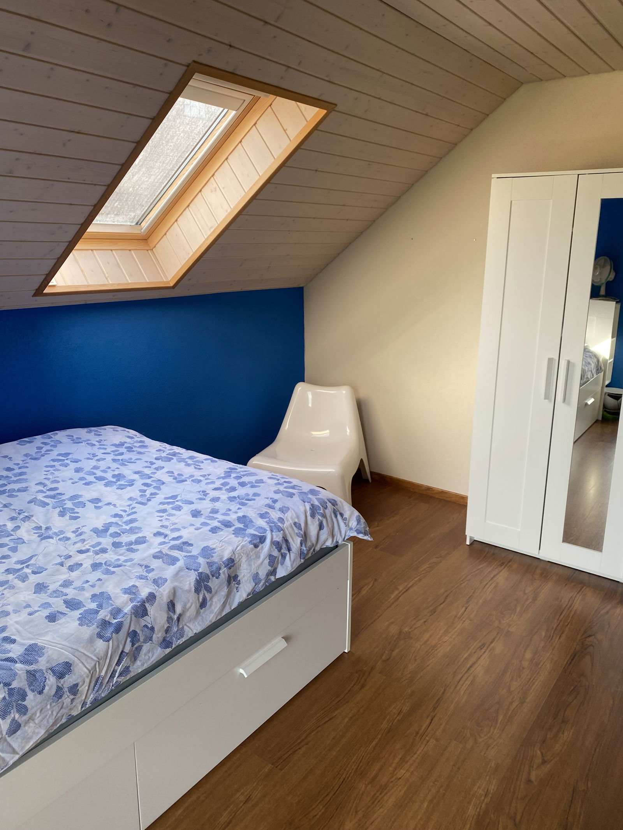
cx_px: 312
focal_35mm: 26
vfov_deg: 67.3
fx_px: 624
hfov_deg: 53.1
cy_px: 415
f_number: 1.8
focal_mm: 4.25
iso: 50
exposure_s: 1/121
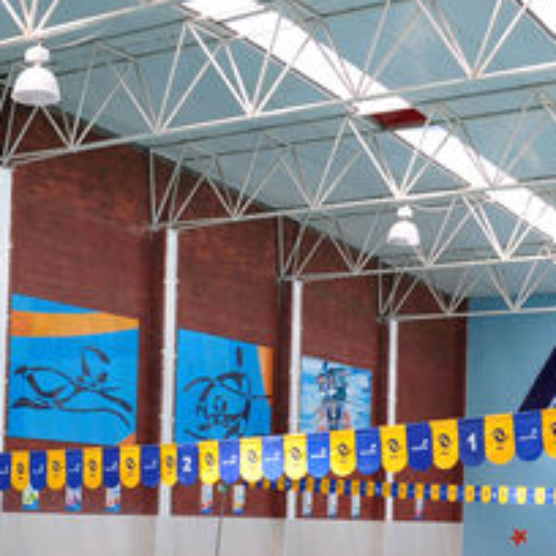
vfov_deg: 23.3
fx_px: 1308
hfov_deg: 23.2
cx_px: 27
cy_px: 516
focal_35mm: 72
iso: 200
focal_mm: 18
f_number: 9
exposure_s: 1/60
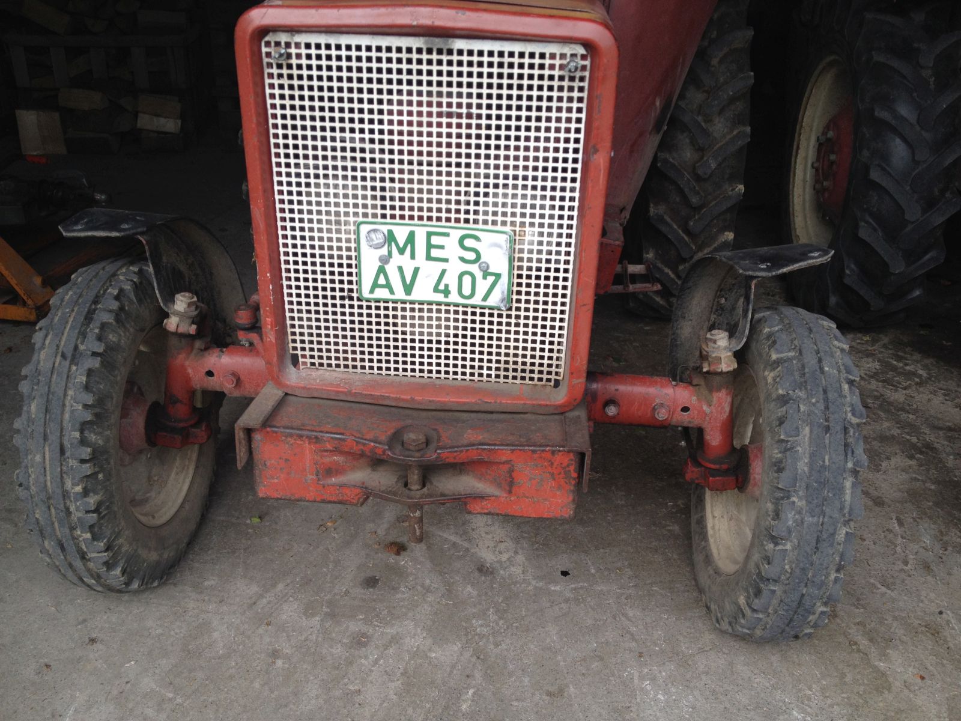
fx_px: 972
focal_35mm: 35
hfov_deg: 52.6
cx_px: 480
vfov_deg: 40.7
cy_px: 360
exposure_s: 1/199
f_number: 2.4
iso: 50
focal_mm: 4.28
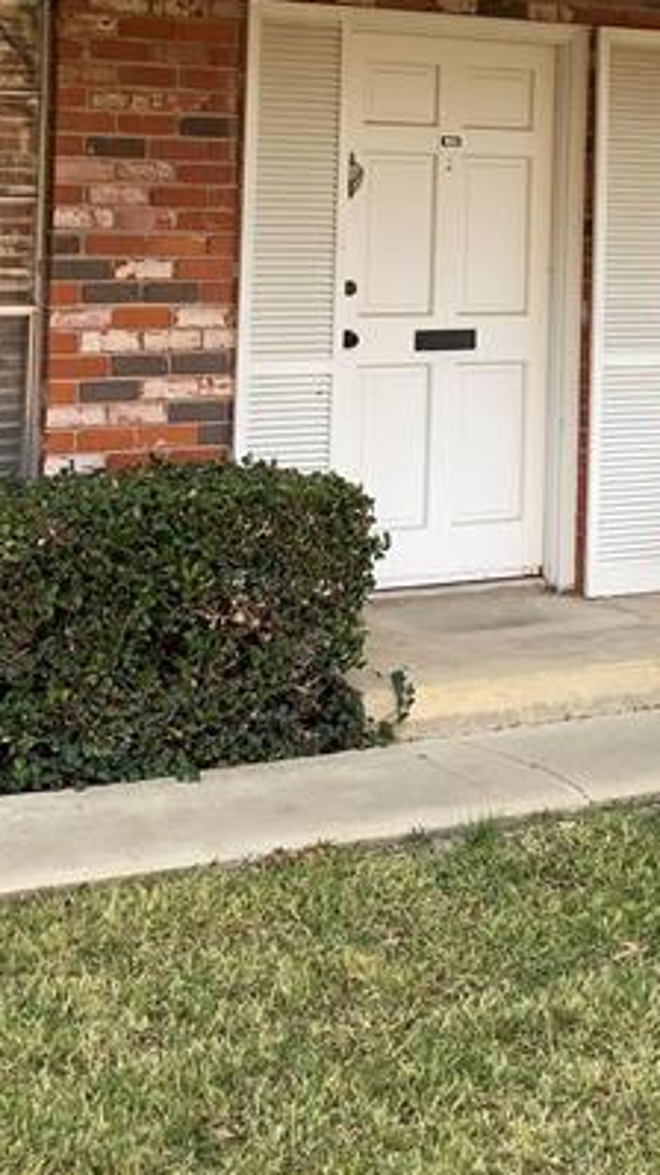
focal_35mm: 65
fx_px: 2025
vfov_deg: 31.0
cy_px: 135
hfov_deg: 18.1
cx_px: 639
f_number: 2.4
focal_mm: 3.3
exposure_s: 1/127
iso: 25
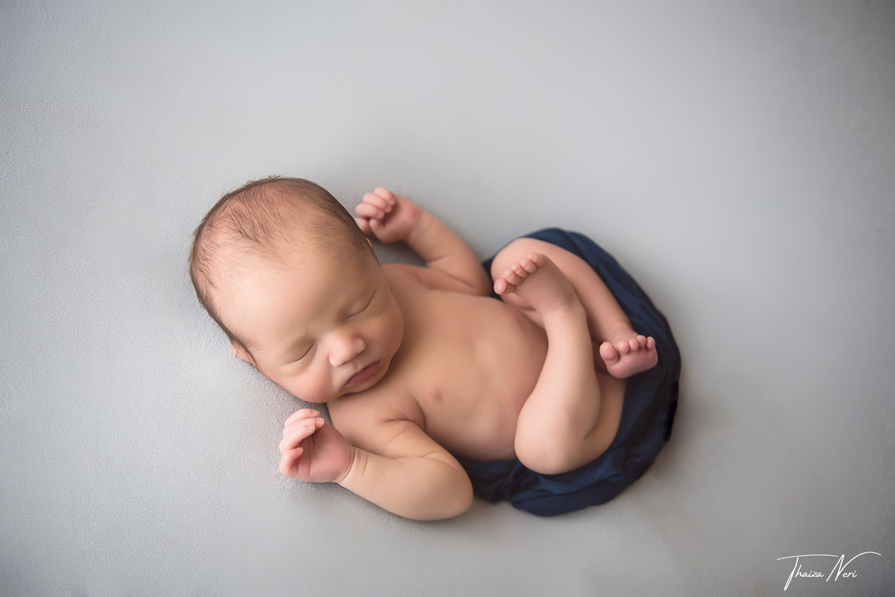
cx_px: 448
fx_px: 870
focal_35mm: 35
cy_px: 298
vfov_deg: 37.9
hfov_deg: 54.4
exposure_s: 1/160
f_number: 2.8
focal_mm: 35
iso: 100
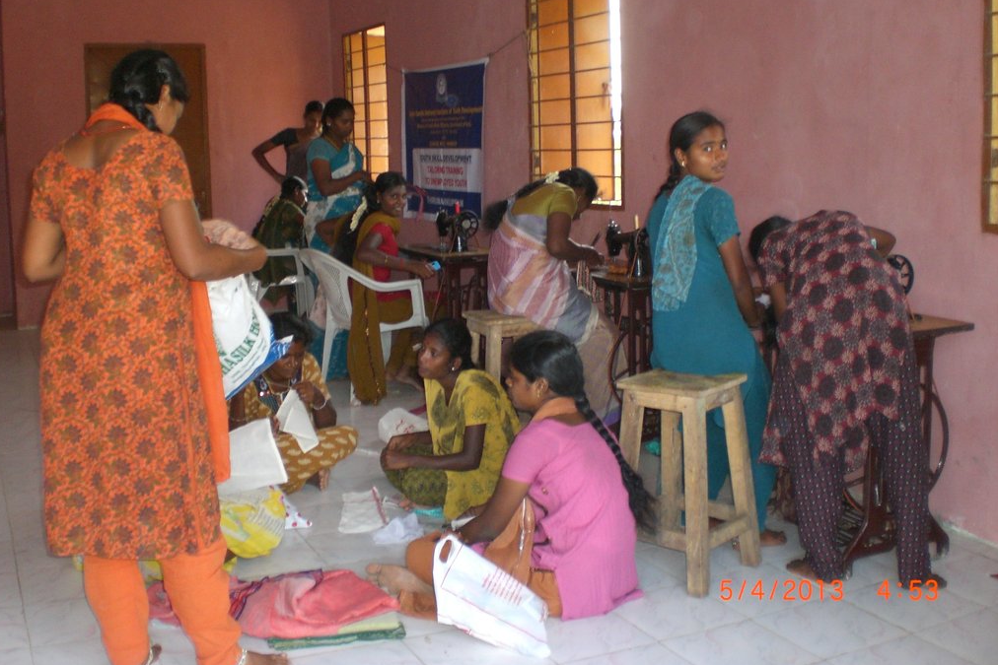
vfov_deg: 33.4
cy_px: 290
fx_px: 1109
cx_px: 495
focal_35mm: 40
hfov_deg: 48.5
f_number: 3.1
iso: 200
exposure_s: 1/60
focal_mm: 6.3
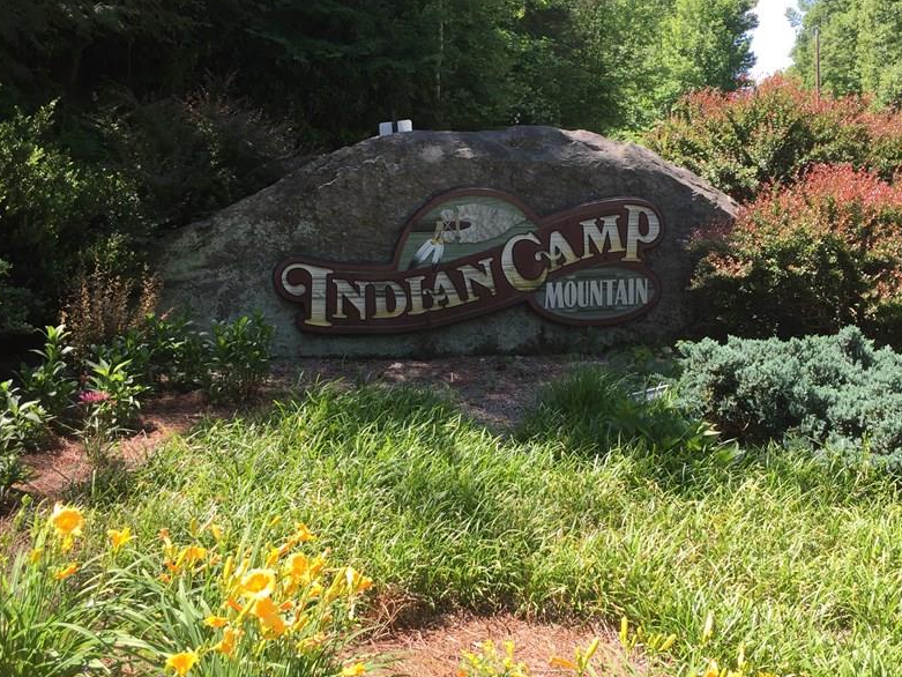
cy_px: 344
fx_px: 990
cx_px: 506
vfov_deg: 37.7
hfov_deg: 48.9
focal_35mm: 38
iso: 32
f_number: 2.2
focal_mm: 4.15
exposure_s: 1/501
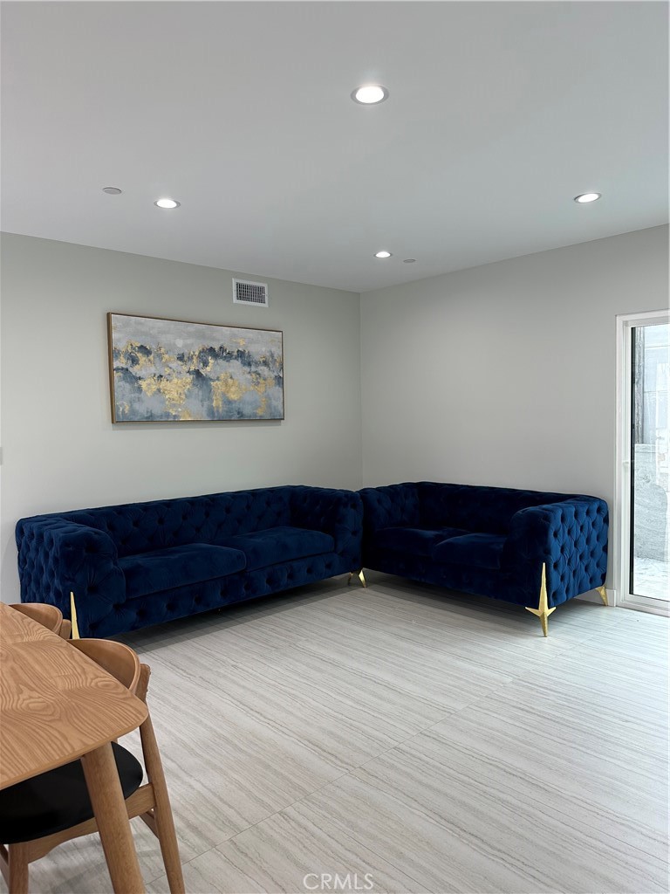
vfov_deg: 71.6
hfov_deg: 56.8
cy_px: 447
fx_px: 619
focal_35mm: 24
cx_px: 335
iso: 100
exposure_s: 1/120
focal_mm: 6.86
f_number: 1.78
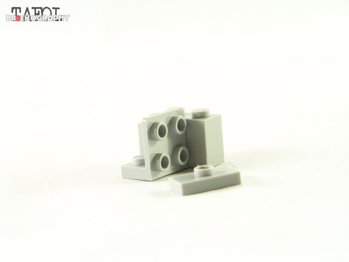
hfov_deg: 15.4
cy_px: 131
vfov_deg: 11.6
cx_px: 174
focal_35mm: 128
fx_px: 1291
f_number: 3.6
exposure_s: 1/60
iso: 400
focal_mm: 21.2
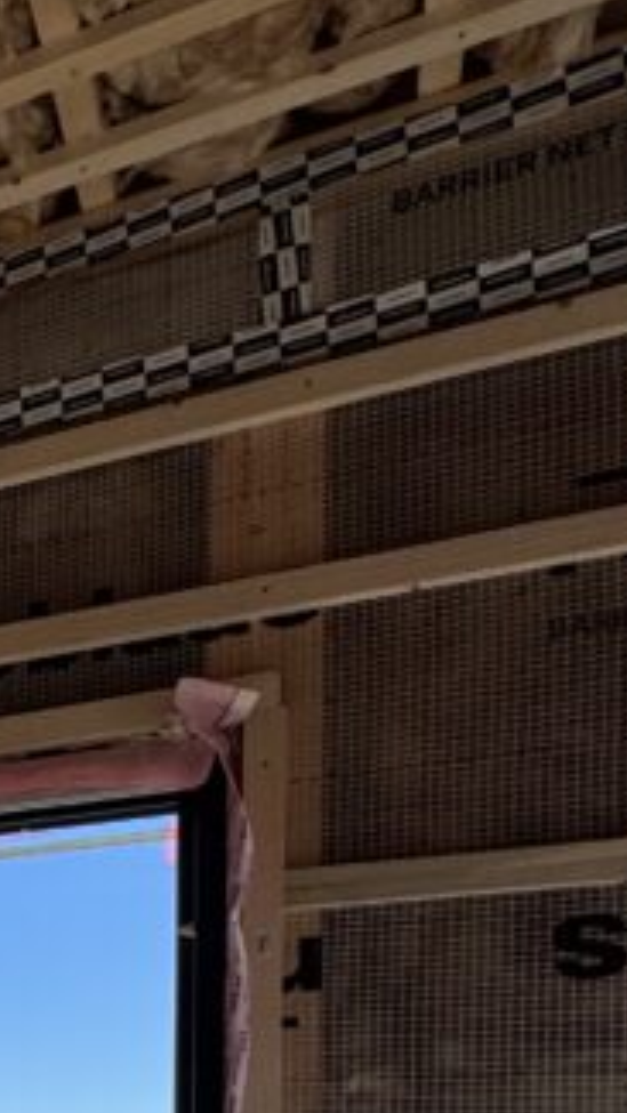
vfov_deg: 36.8
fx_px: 1418
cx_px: -582
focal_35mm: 48
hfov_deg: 18.1
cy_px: 1195
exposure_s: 1/448
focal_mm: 2.22
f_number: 2.2
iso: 40
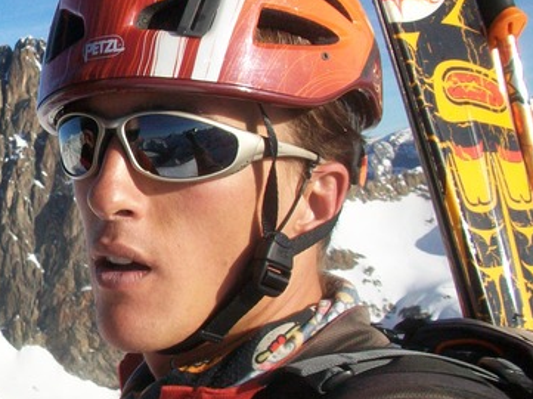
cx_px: -19
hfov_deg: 25.8
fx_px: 1092
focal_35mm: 71
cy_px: 192
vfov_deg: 20.7
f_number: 5.5
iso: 64
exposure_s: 1/320
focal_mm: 5.7
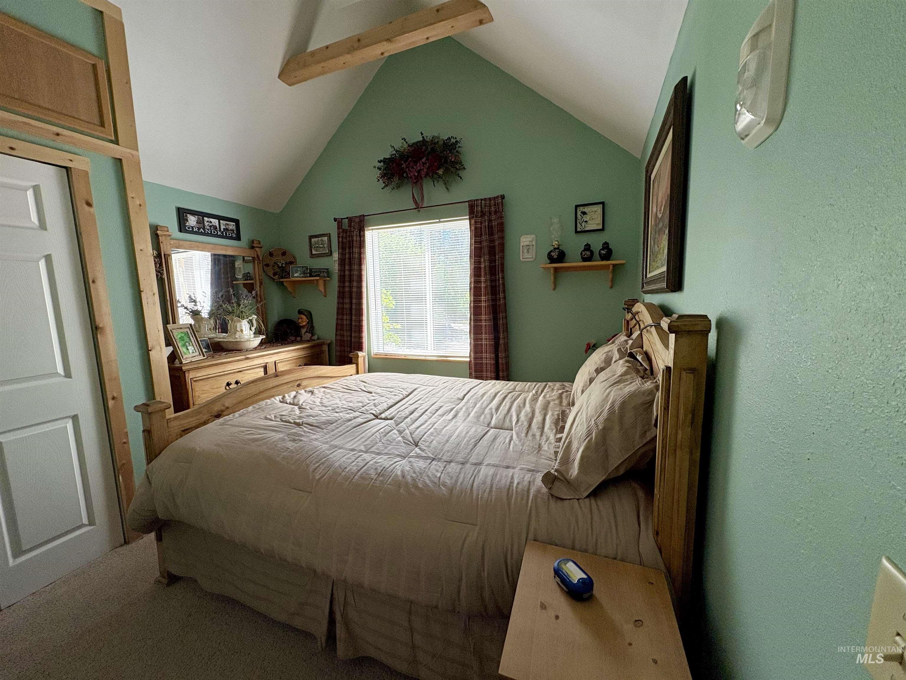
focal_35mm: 14
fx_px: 366
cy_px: 340
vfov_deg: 85.7
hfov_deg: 102.1
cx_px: 453
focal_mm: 2.22
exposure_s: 1/99
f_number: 2.2
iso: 125
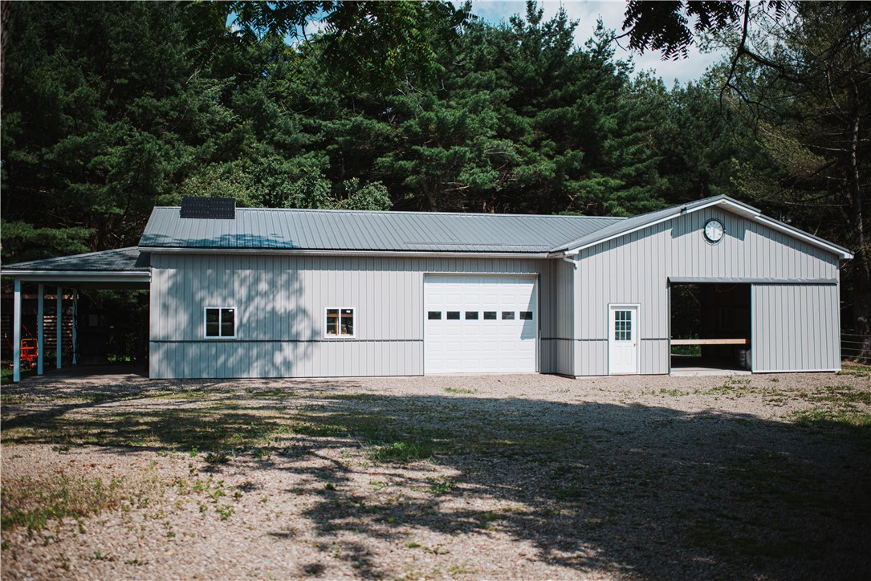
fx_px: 847
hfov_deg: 54.4
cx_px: 436
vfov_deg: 37.9
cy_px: 290
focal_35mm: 35
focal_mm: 35
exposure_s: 1/8000
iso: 100
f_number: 1.4
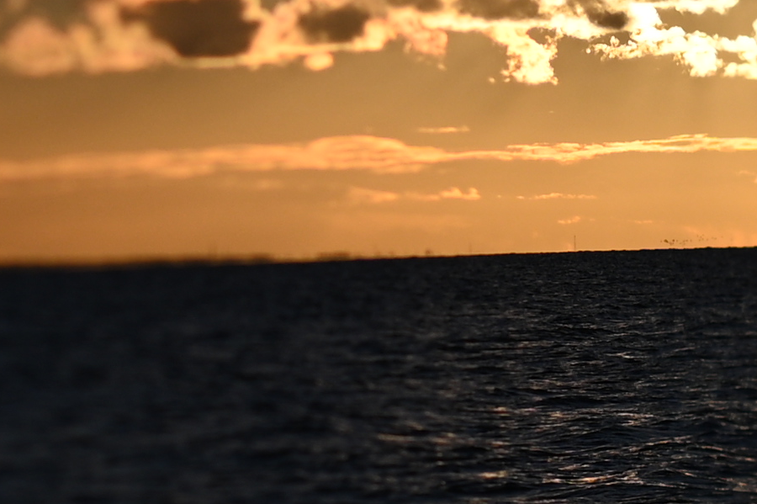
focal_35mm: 336
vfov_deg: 4.1
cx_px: 770
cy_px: 73
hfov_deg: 6.1
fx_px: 7061
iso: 100
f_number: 1.4
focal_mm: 50
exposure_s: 1/5000
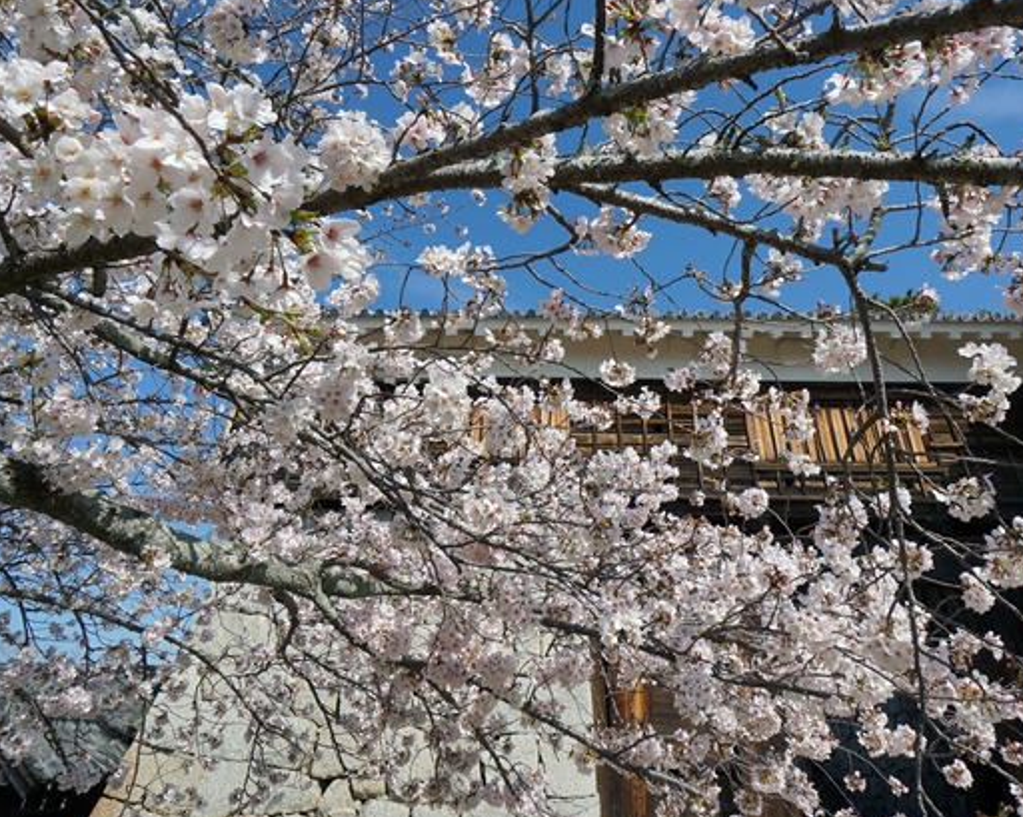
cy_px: 324
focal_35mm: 22
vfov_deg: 62.5
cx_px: 537
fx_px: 666
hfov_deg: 75.0
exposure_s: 1/200
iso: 100
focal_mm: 10
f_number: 9
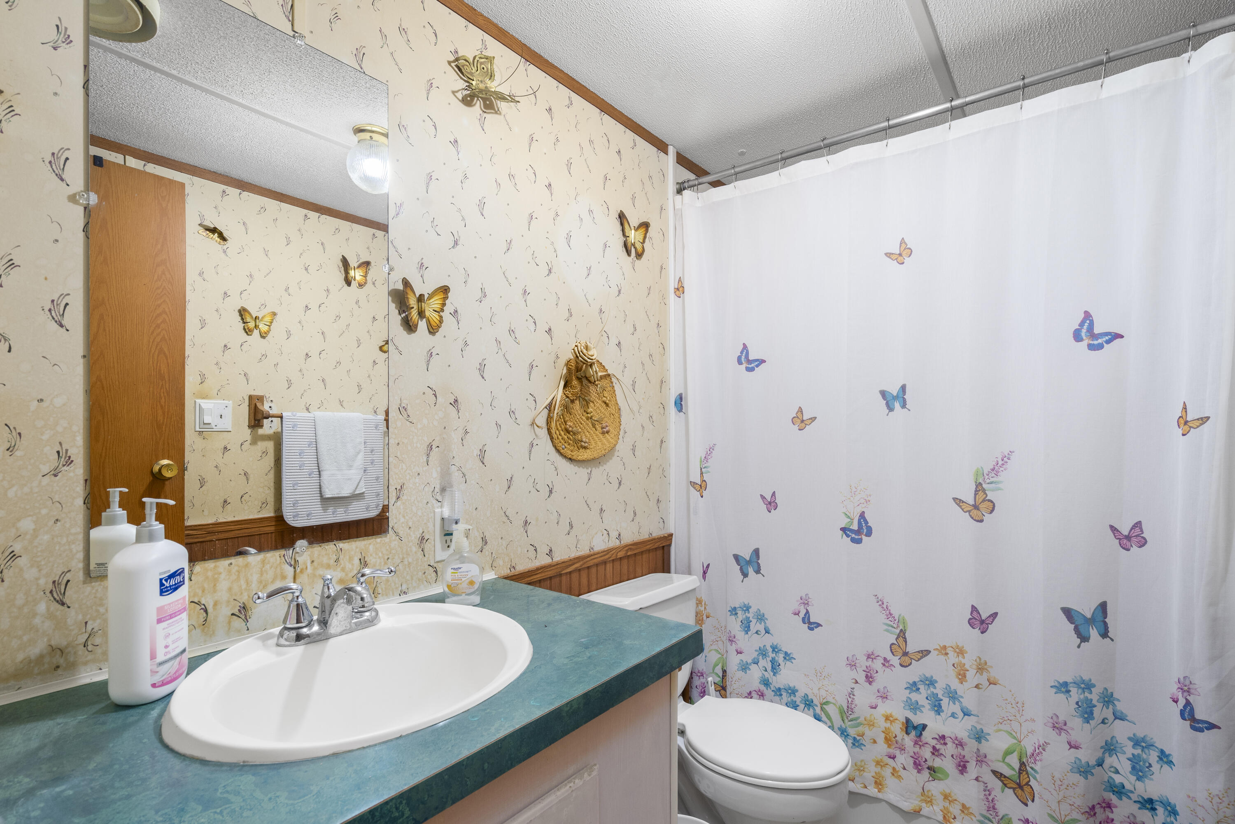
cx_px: 618
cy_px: 412
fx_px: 549
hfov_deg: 96.7
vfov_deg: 73.7
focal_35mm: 16
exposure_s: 1/2.5
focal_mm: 16
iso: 400
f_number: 9
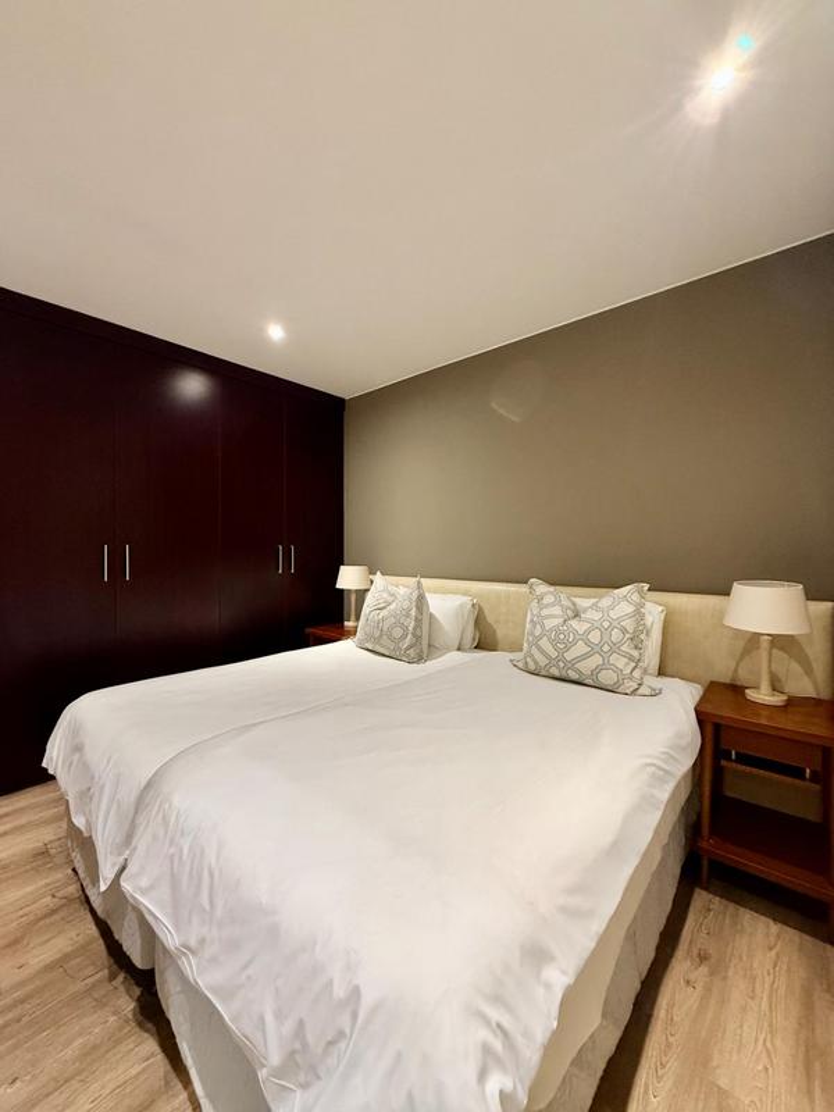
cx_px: 417
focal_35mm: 14
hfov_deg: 85.7
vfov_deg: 102.1
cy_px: 556
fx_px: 450
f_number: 2.2
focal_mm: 2.22
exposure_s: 1/50
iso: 320
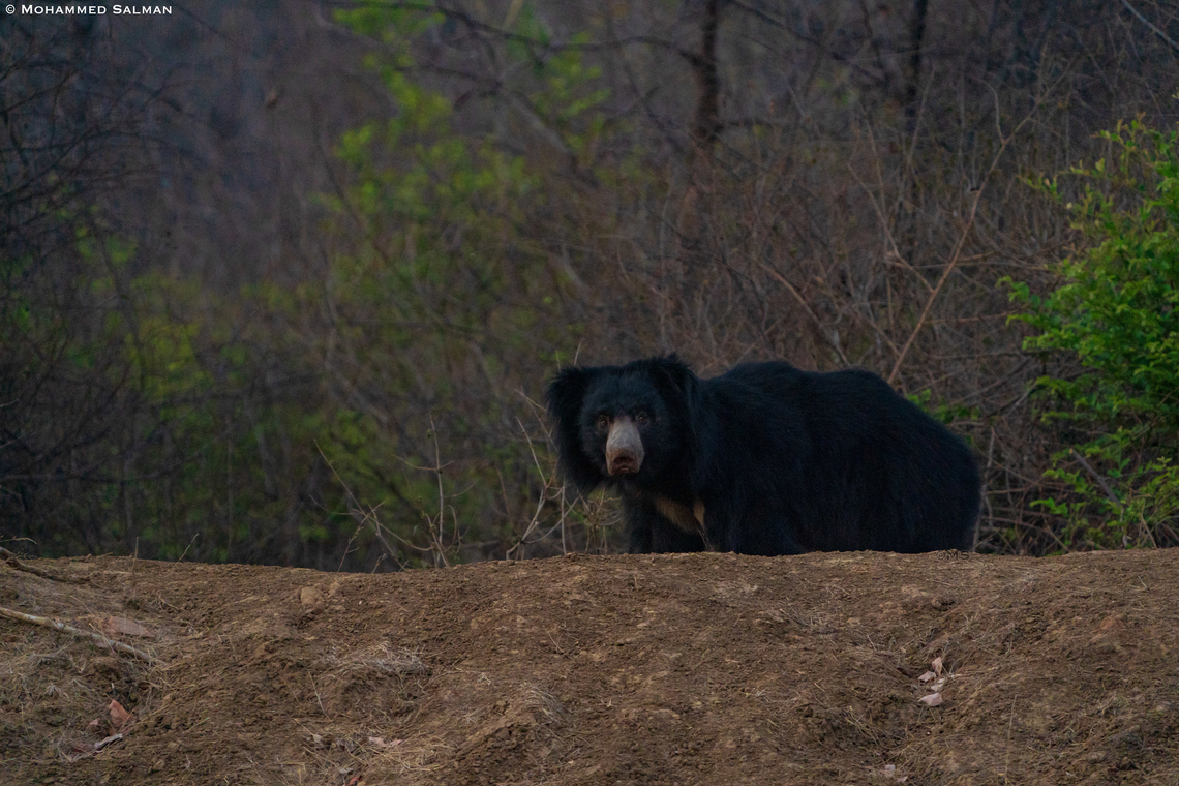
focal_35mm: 600
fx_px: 19648
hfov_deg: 3.4
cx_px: 590
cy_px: 393
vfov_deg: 2.3
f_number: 6.3
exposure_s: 1/80
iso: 3200
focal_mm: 600
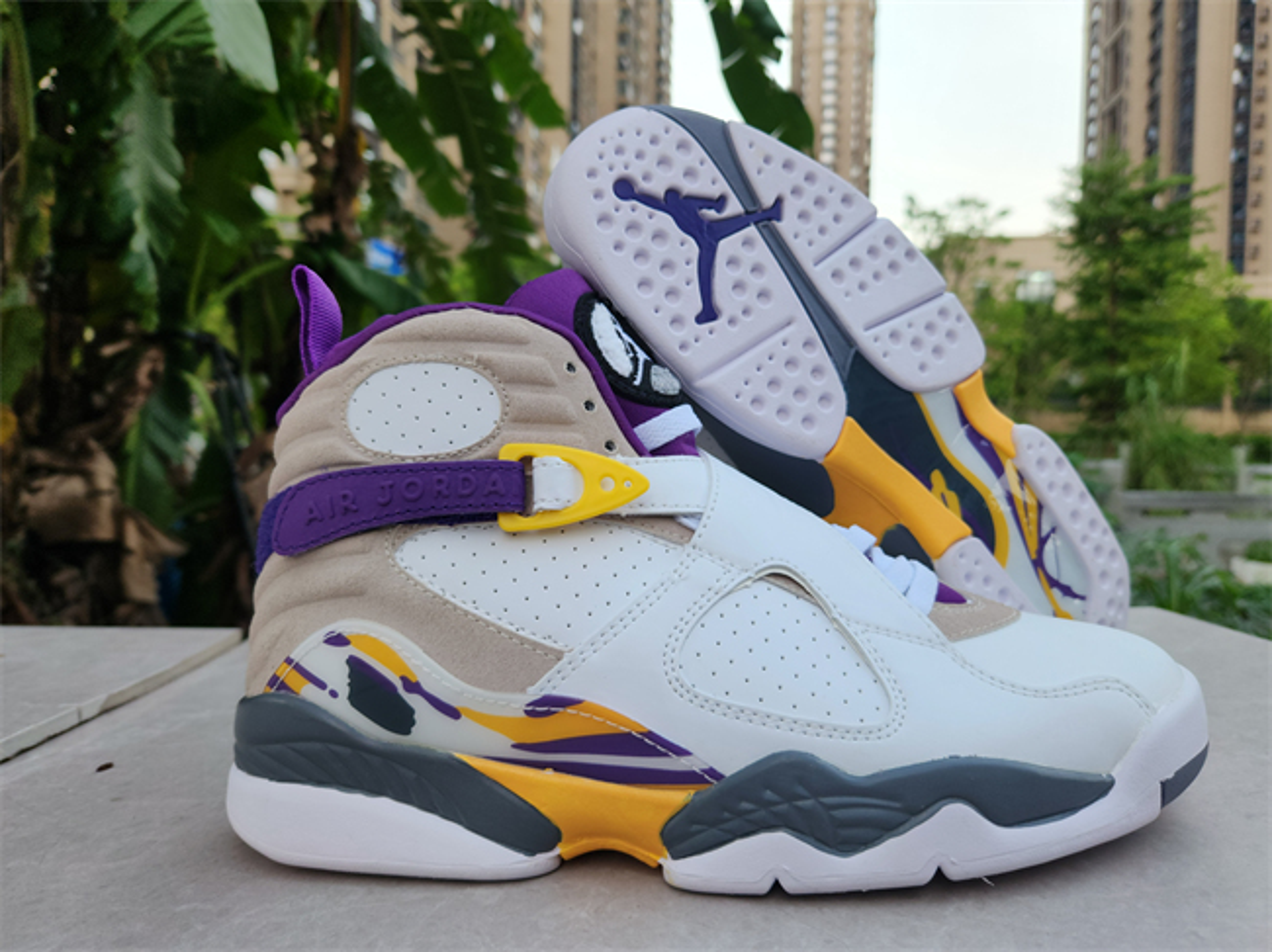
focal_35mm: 23
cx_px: 636
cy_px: 476
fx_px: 845
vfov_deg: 58.8
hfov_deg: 73.9
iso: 32
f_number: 1.8
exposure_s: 1/50
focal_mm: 5.4
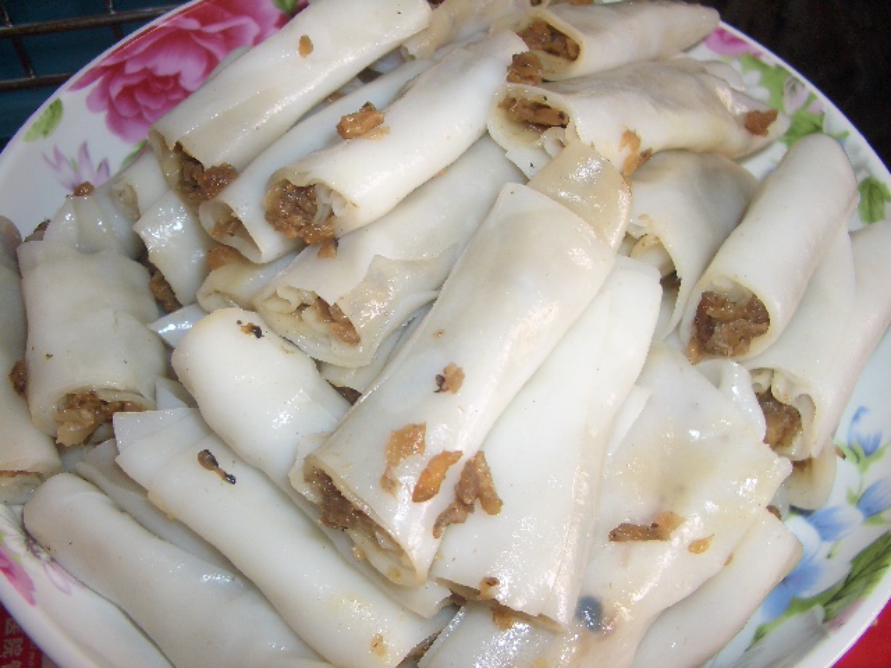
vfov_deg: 40.7
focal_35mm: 35
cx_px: 446
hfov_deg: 52.6
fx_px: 901
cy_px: 334
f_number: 2.6
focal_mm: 5.8
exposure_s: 1/60
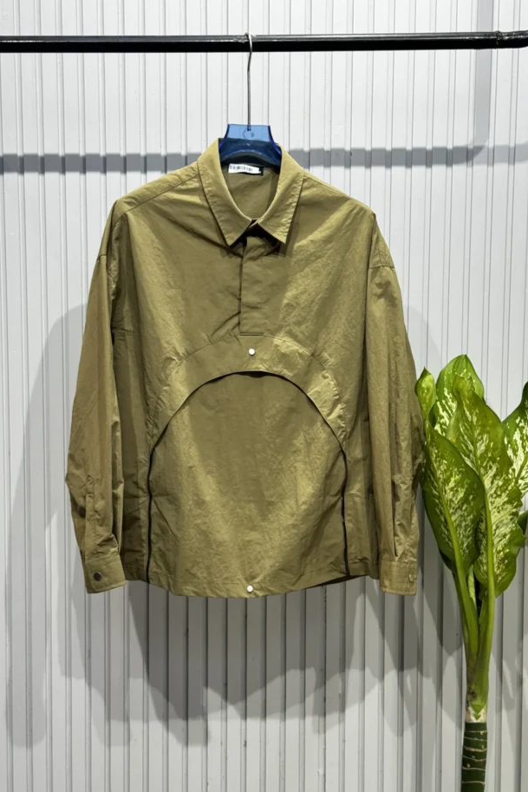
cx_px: 257
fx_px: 1121
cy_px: 390
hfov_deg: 26.5
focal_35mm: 51
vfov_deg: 38.9
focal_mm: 6.76
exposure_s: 1/100
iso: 64
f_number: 1.78
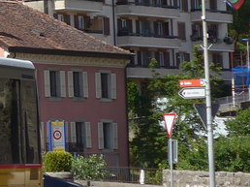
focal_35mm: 228
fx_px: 1645
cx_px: -263
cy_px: -16
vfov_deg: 6.5
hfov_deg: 8.2
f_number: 3.2
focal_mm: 10.1
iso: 80
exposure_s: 1/1300
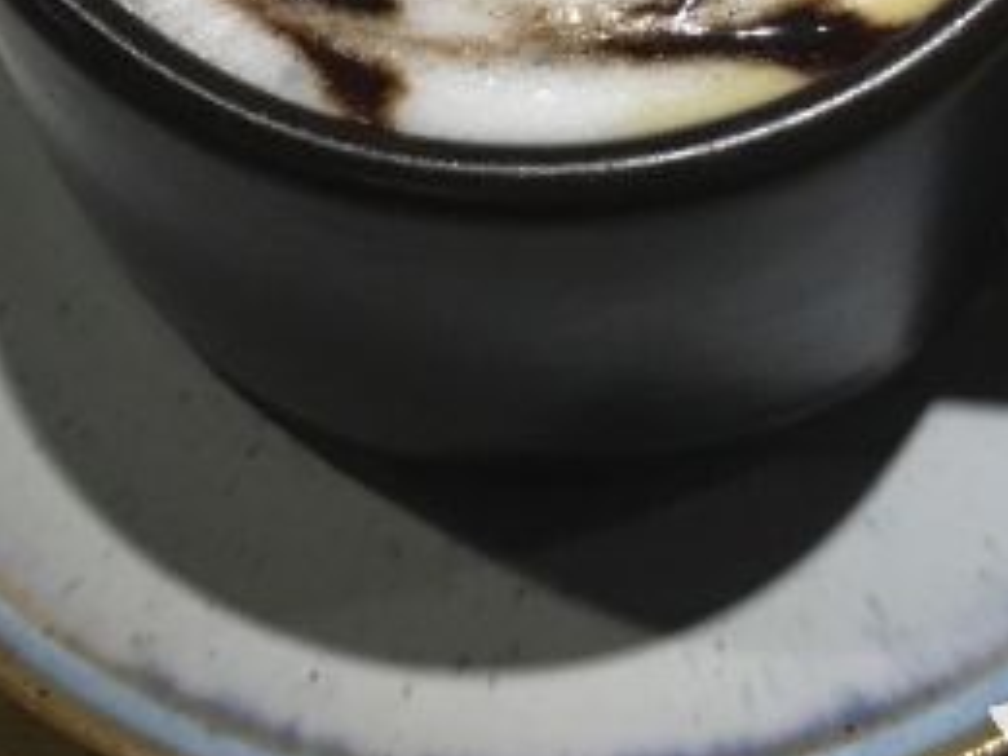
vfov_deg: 18.2
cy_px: -68
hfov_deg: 25.0
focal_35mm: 78
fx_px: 2271
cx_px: 605
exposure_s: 1/17
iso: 250
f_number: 2.2
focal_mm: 4.15
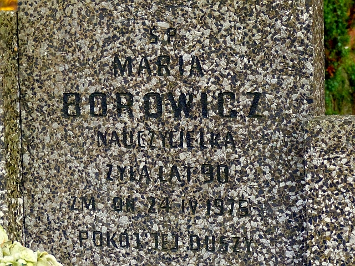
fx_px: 1415
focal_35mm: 138
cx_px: 178
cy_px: 133
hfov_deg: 14.3
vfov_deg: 10.7
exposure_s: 1/60
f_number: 2.8
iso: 400
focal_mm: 24.8
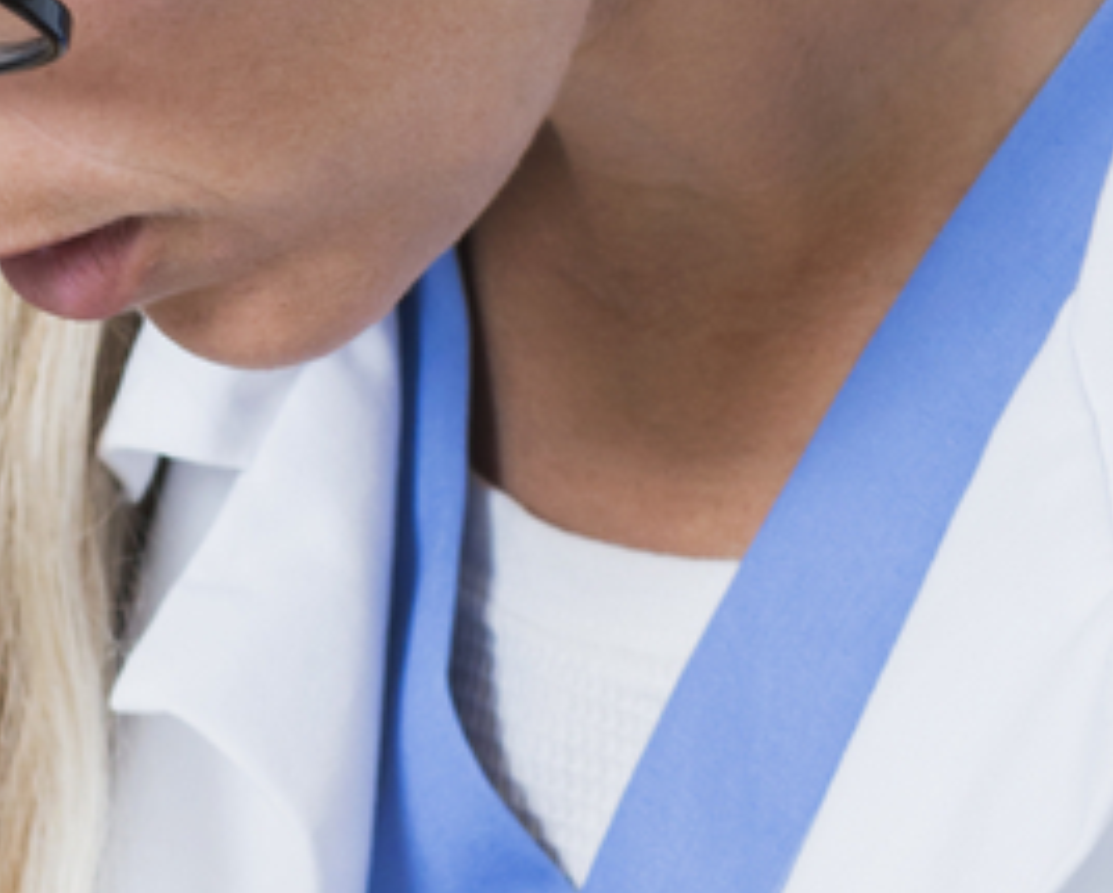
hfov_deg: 3.8
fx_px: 16620
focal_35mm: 504
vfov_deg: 3.1
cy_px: 598
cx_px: 646
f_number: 5.6
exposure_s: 1/200
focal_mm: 85
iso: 400
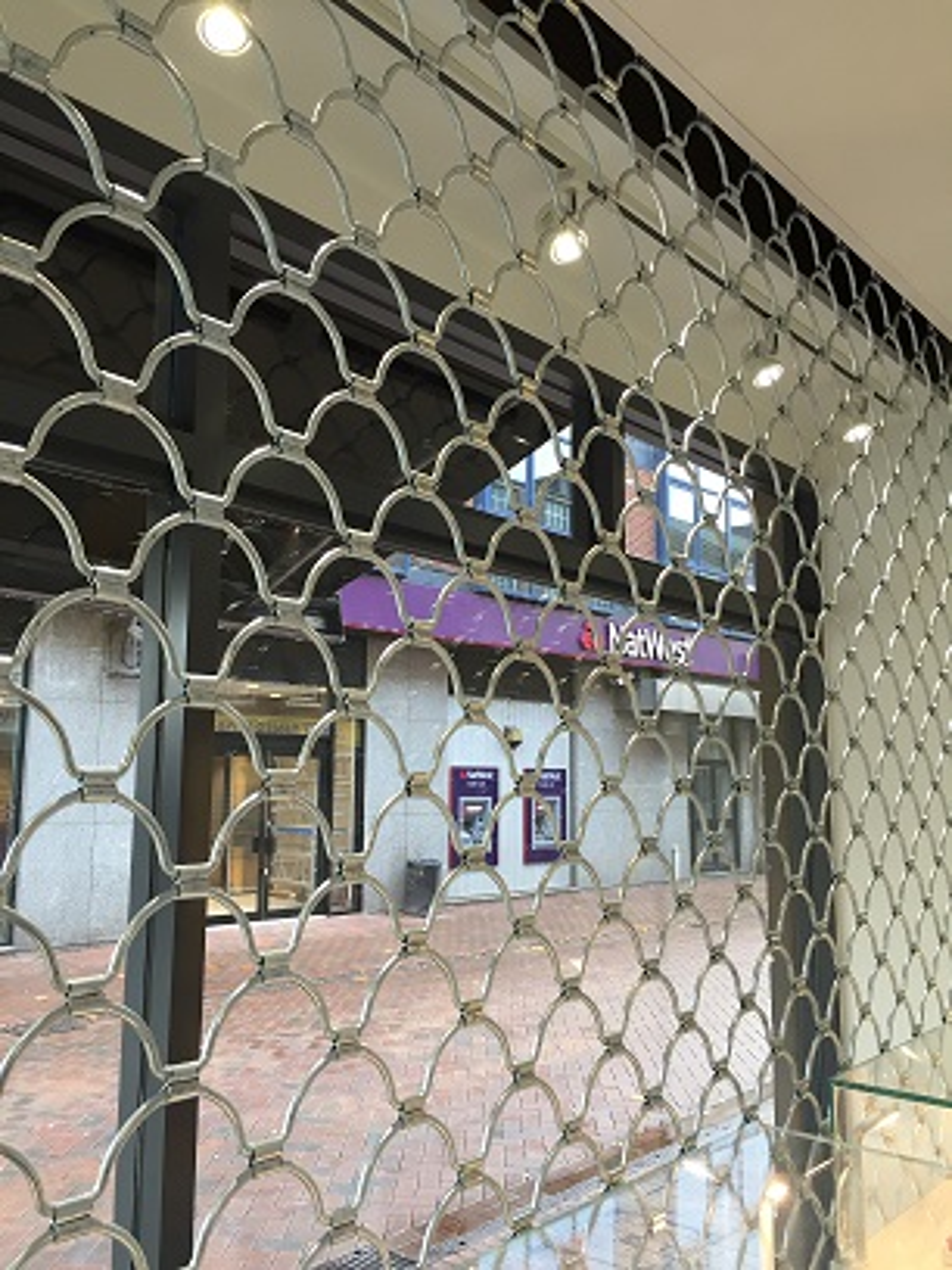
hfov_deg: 48.2
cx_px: 476
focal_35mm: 29
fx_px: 1063
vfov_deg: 61.7
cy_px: 635
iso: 32
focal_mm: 4.15
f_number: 2.2
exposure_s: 1/33
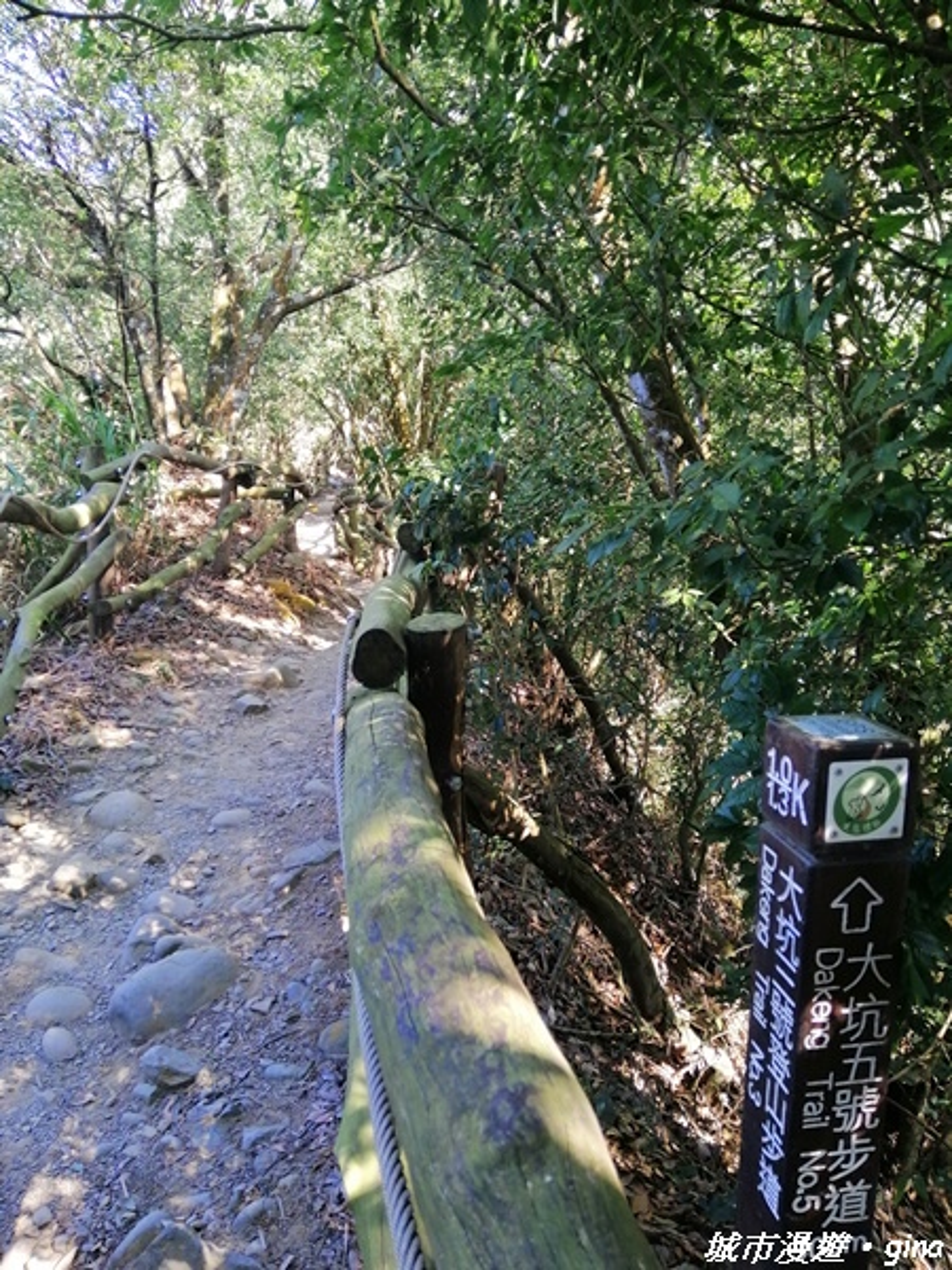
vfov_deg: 67.3
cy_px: 635
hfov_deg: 53.1
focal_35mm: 26
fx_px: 953
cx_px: 476
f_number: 2.2
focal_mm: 3.81
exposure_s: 1/60
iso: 80
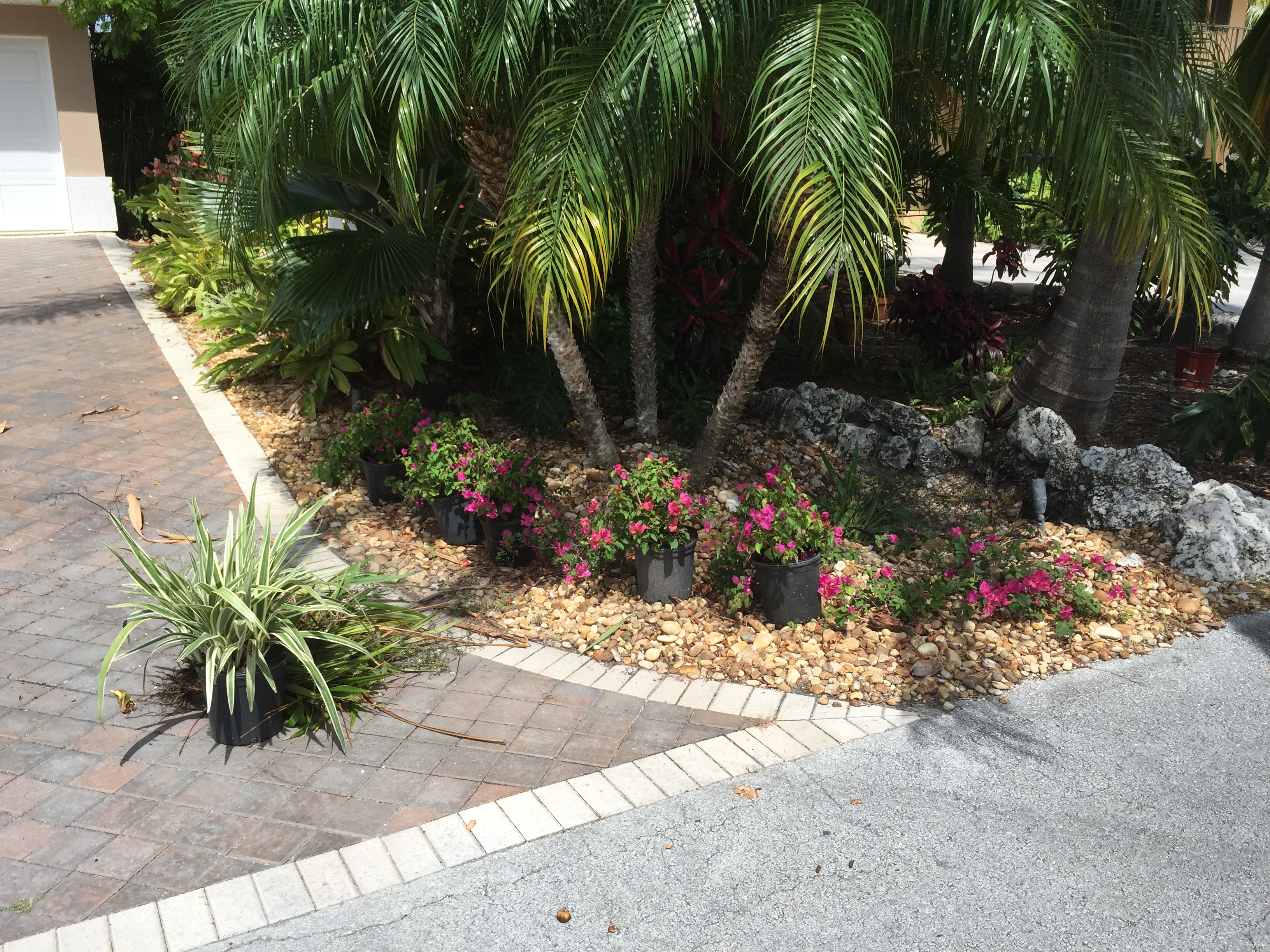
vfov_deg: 48.2
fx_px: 1064
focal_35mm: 29
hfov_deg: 61.7
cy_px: 476
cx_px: 635
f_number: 2.2
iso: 32
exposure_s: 1/1236
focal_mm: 4.15
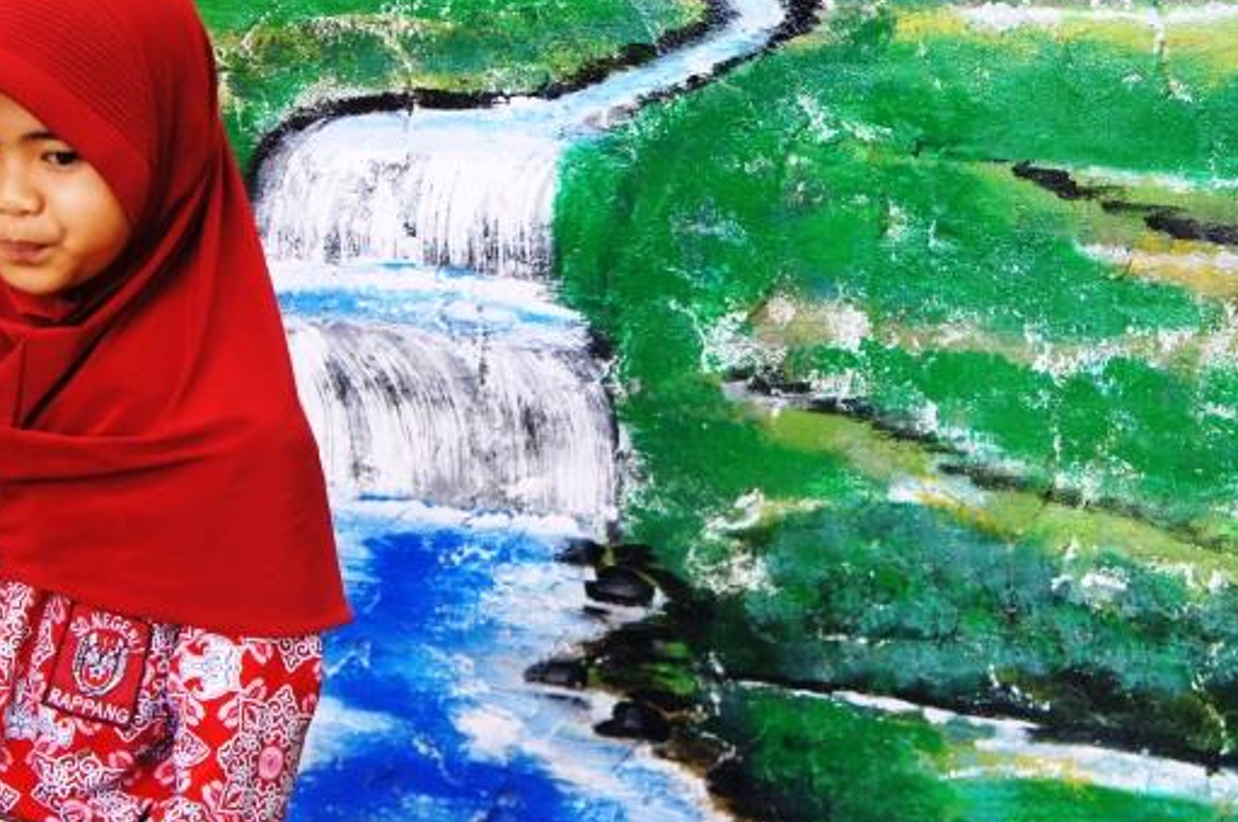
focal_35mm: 111
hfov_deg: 18.4
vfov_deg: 12.3
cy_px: 595
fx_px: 3812
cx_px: 667
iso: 200
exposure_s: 1/160
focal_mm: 37
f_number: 4.5
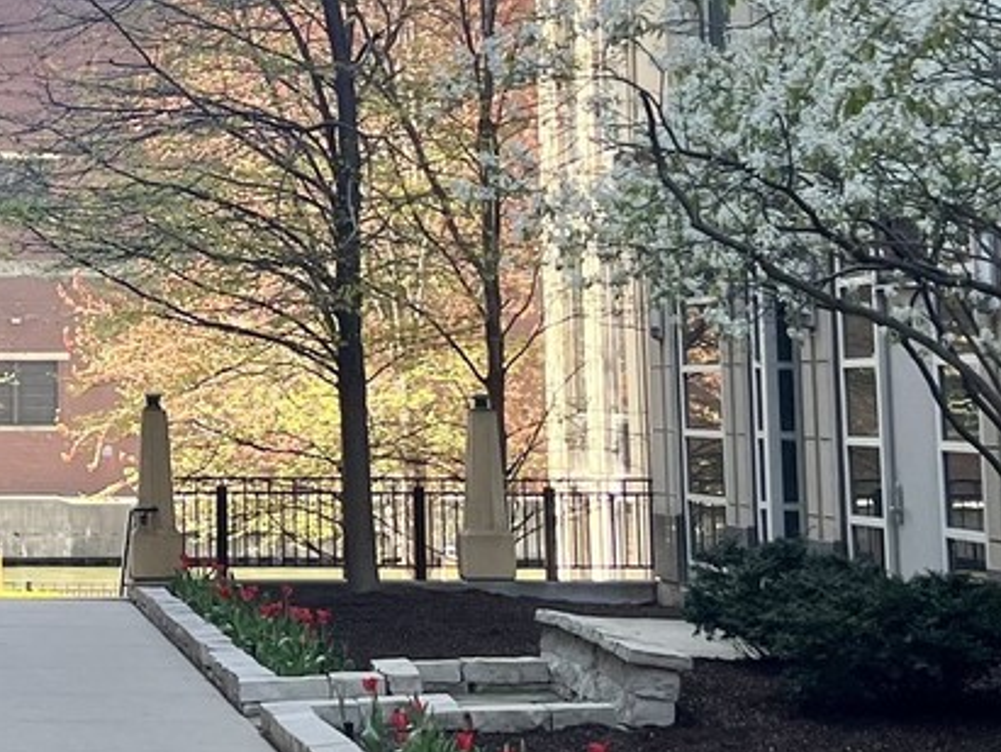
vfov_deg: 16.0
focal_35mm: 91
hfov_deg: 21.0
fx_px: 2634
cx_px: 66
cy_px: 15
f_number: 1.5
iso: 50
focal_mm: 5.7
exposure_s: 1/666
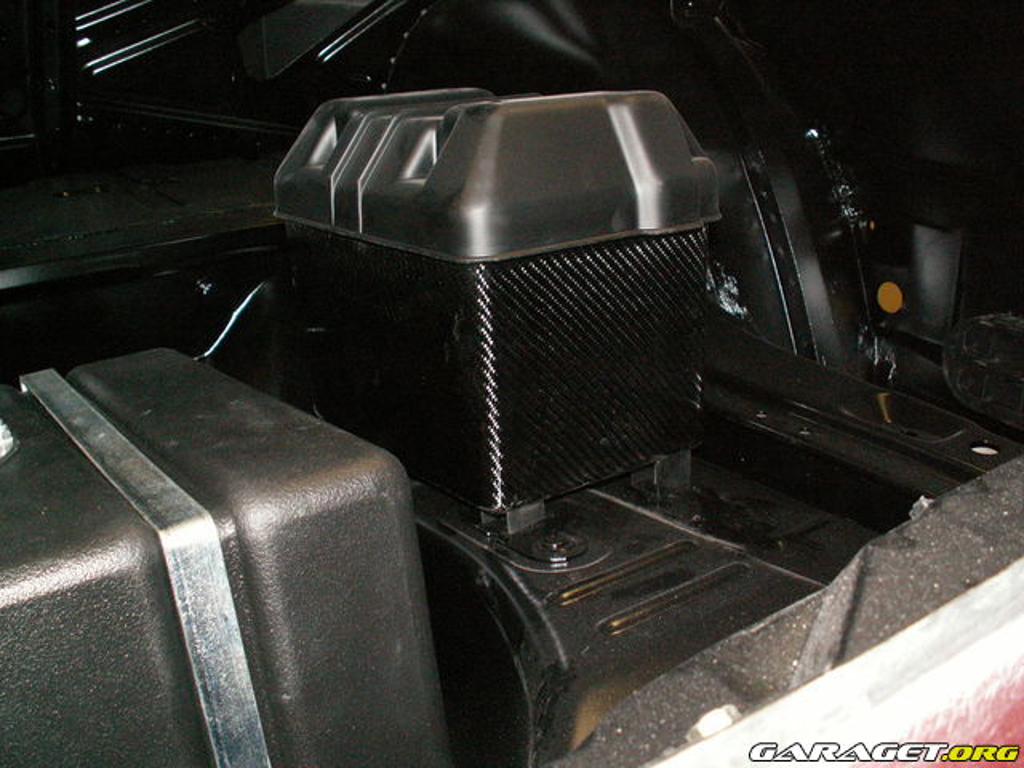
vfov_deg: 40.7
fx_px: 1035
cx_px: 512
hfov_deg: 52.6
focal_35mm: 35
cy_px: 384
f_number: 2.8
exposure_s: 1/40
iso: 160
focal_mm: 5.86
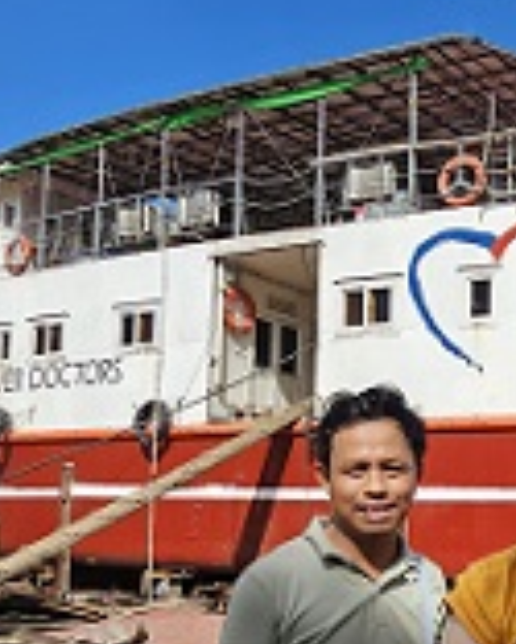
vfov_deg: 41.2
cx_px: 516
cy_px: 448
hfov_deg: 31.6
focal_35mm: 44
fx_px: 839
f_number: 2.2
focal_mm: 2.2
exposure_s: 1/2476
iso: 50
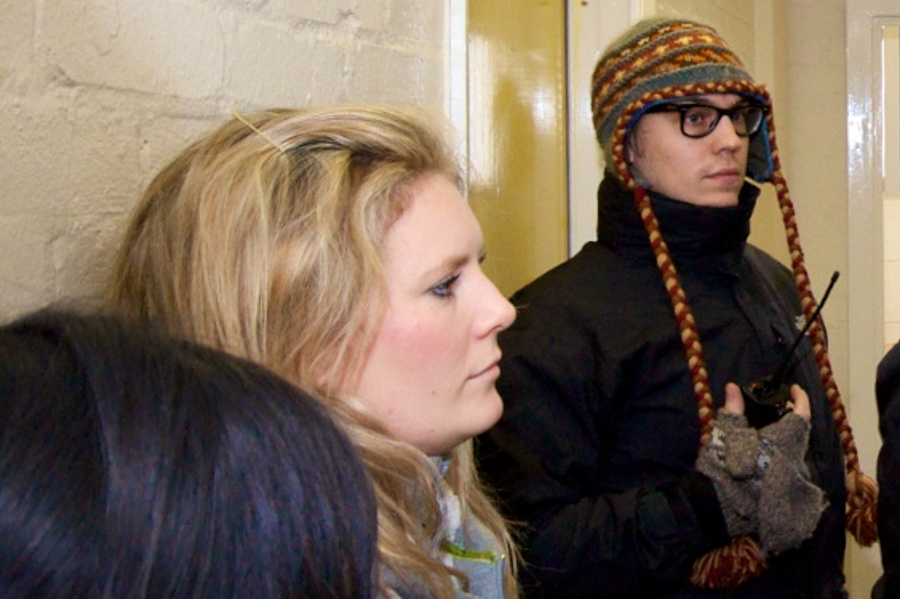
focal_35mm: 56
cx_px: 1124
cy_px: 257
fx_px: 1400
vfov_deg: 24.2
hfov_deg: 29.7
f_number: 4.8
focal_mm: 14
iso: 400
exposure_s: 1/60
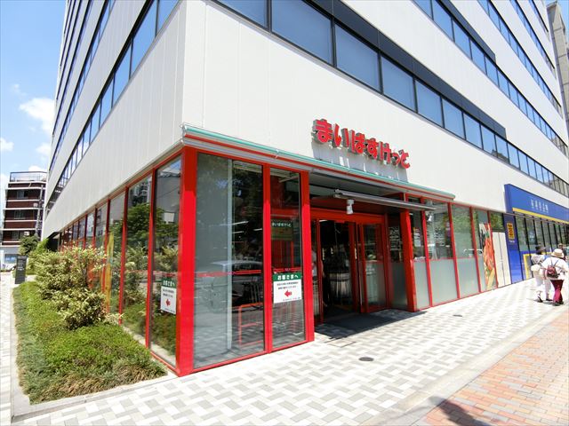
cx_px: 284
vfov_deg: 68.7
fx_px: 312
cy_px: 213
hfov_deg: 84.7
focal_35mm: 19
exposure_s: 1/160
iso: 80
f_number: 6.9
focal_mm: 4.06
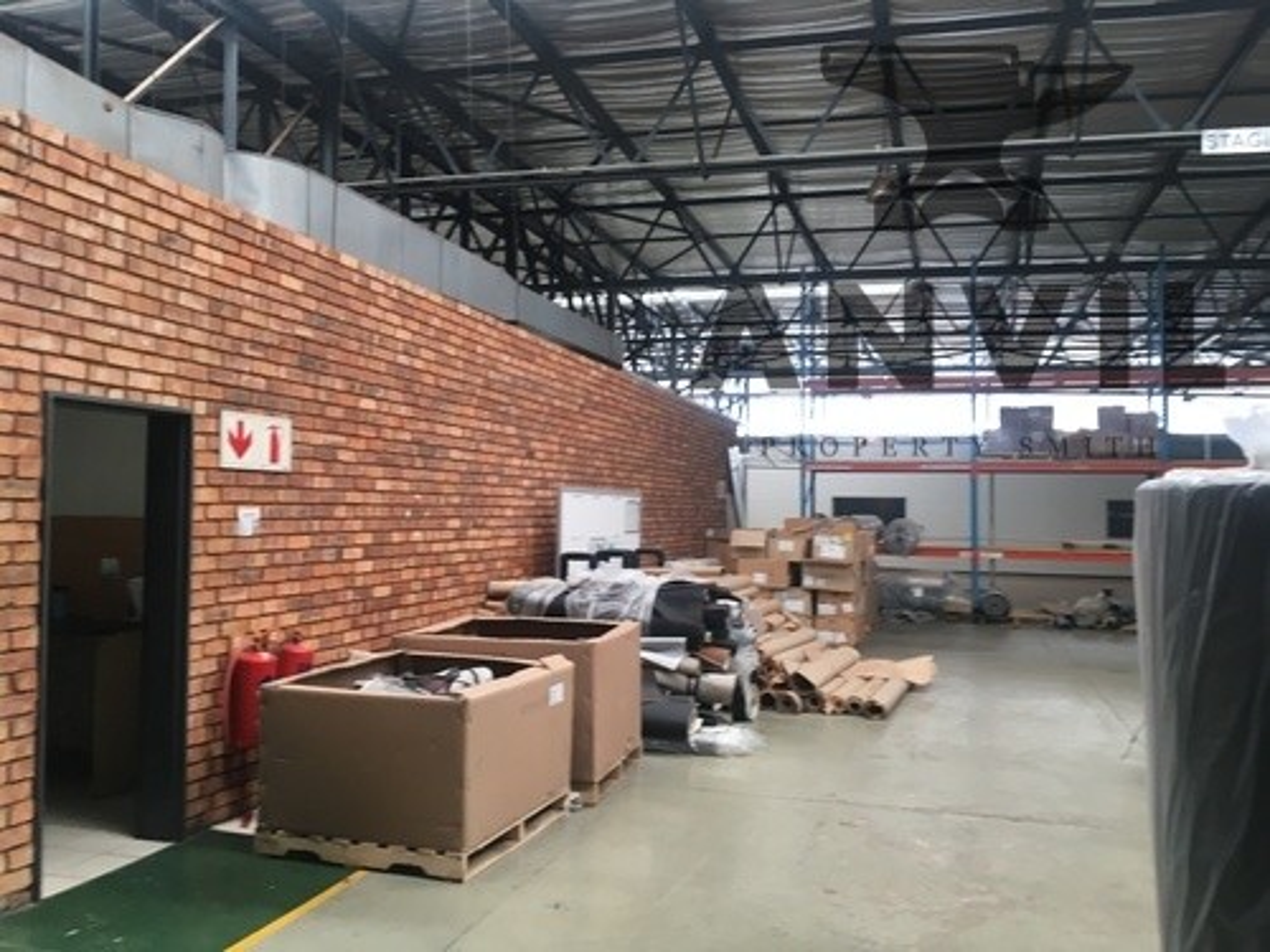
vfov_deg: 48.2
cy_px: 476
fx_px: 1064
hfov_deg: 61.7
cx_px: 635
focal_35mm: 29
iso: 32
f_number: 2.2
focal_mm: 4.15
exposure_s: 1/33
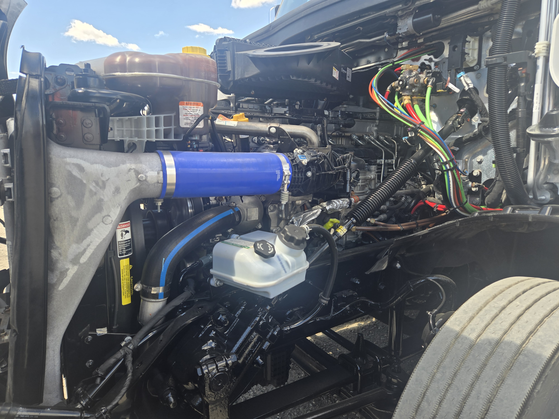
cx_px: 280
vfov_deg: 58.9
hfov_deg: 73.9
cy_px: 210
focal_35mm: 23
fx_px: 371
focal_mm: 5.4
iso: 25
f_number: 1.8
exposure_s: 1/412
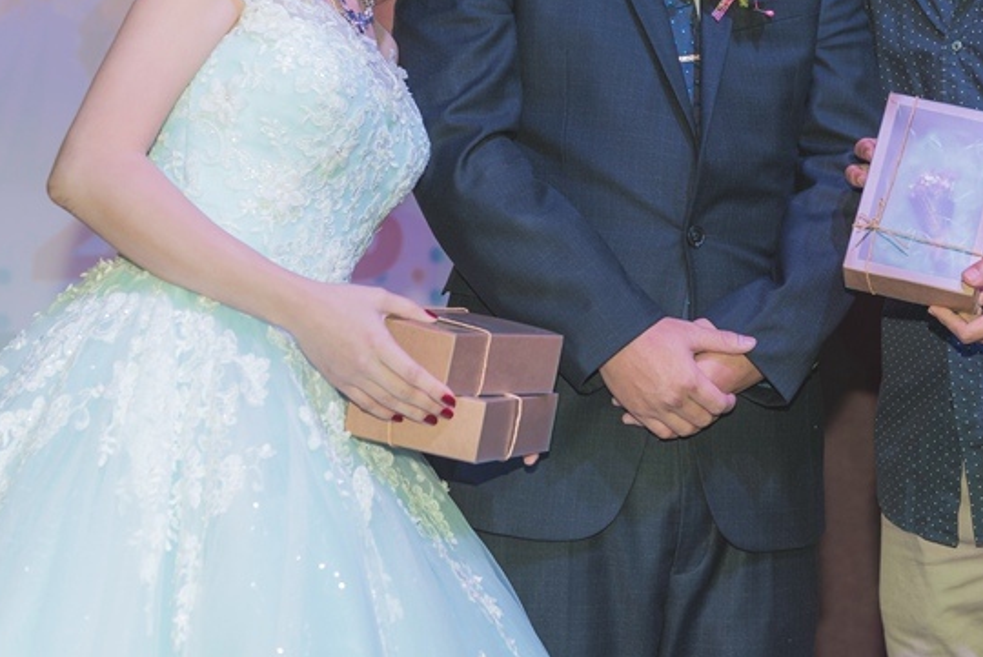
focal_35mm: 91
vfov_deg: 14.9
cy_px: 60
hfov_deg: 22.3
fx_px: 2487
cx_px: 661
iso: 400
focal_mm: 48
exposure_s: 1/200
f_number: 3.5
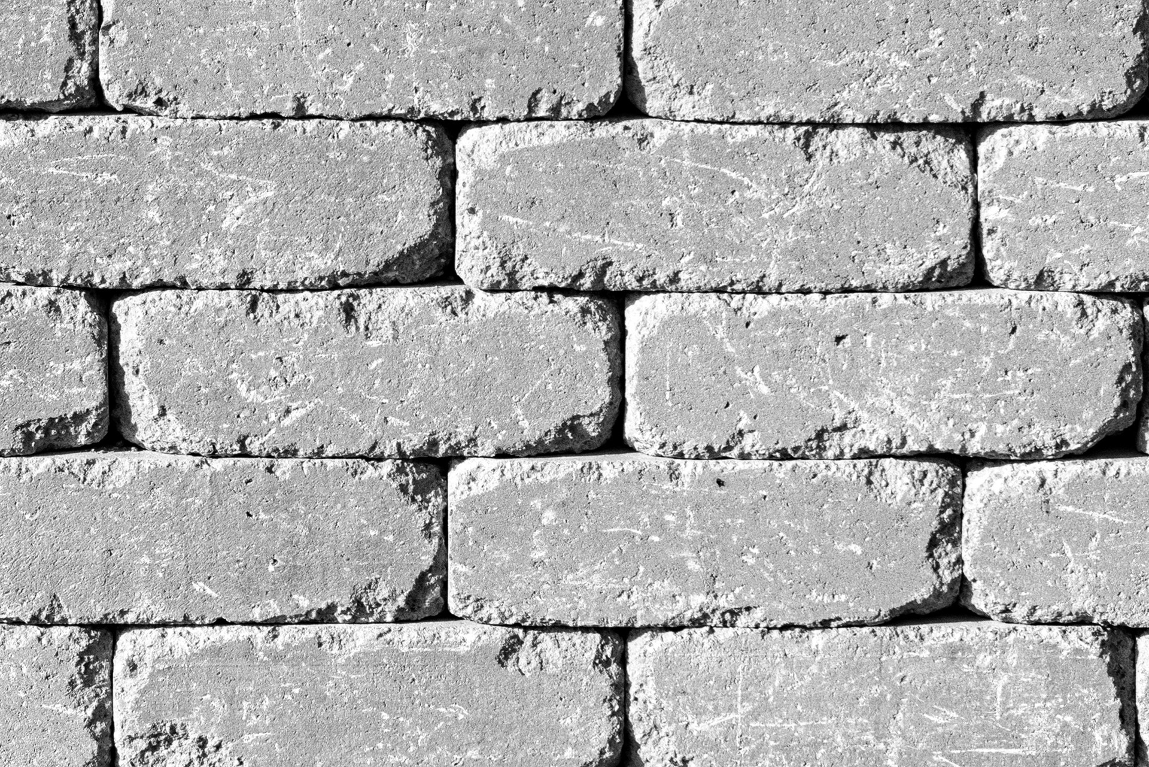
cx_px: 574
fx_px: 1851
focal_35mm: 58
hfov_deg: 34.5
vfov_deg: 23.4
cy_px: 384
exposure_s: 1/400
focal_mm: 58
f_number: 9
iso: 400
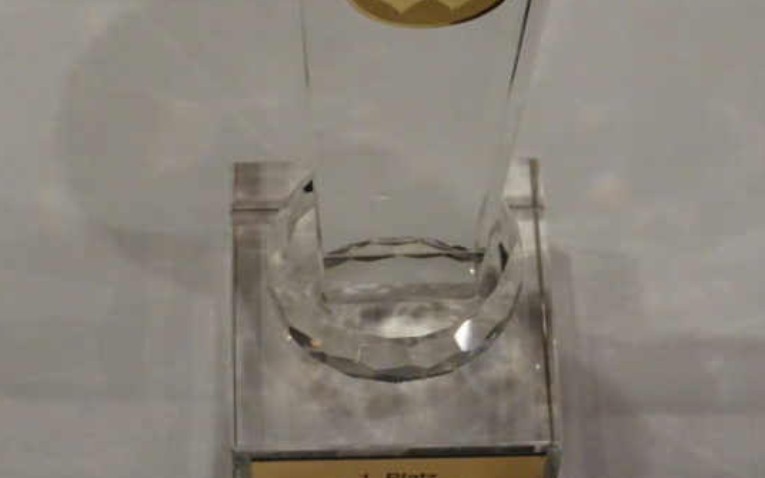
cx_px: 415
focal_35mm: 129
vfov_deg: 10.0
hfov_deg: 16.2
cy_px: -84
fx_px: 2689
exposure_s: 1/80
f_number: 4.5
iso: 500
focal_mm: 11.66
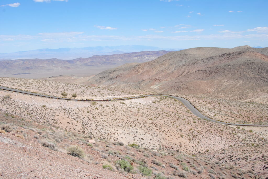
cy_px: 90
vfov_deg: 37.0
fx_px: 268
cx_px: 134
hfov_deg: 53.1
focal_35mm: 36
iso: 100
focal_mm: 24
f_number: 8
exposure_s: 1/250
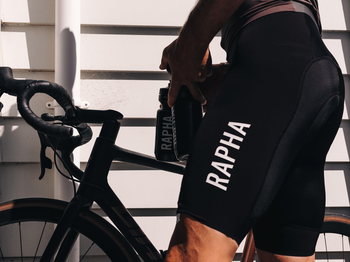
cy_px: 131
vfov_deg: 39.7
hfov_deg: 51.4
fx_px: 364
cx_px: 175
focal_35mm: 36
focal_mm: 45
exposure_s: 1/640
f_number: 5.6
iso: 100
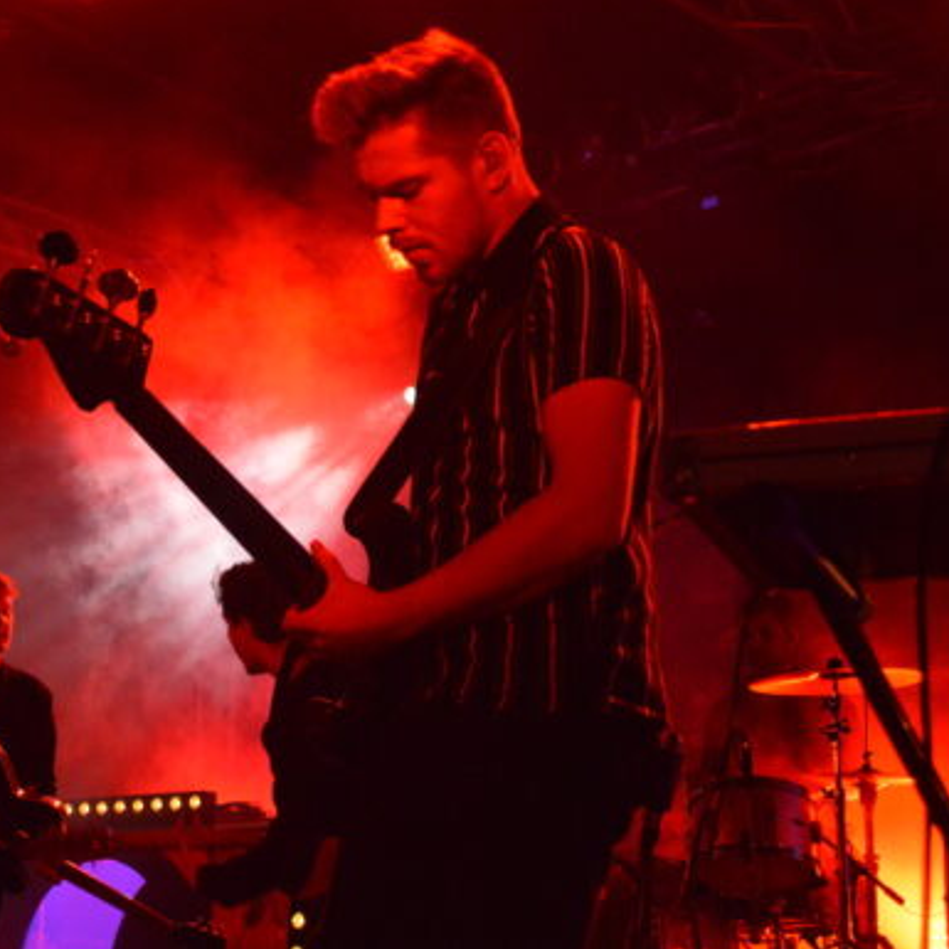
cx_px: 258
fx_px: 1923
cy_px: 472
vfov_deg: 27.7
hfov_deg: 27.4
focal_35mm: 62
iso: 3200
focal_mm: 32
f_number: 4.8
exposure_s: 1/125
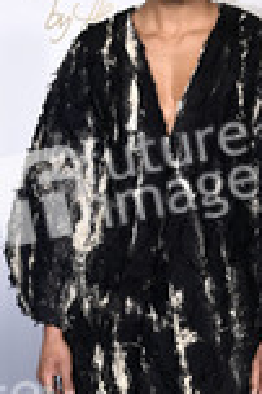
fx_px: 1149
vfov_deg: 19.3
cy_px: 314
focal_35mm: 105
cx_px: 200
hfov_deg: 13.0
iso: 1000
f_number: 5.6
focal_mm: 40
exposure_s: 1/250
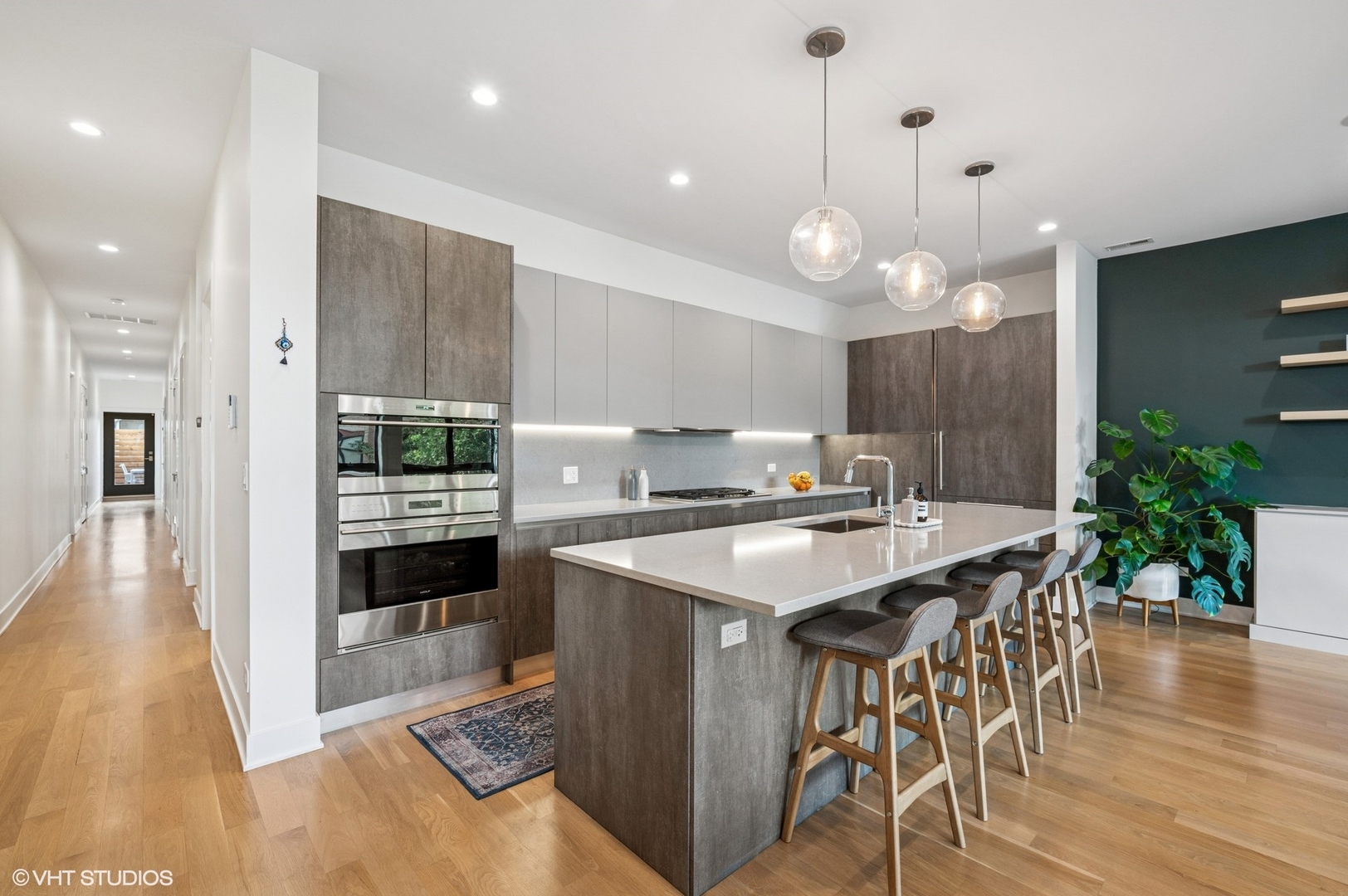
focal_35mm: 16
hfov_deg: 98.6
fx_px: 580
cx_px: 674
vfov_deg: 75.4
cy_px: 448
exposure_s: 1/8
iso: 200
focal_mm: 15.5
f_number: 9.5
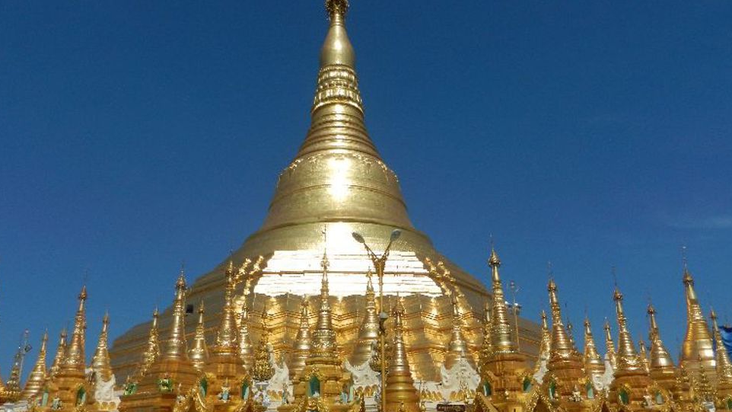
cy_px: 243
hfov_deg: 66.1
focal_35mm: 29
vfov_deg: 40.0
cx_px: 360
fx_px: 563
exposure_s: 1/1250
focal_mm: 4.5
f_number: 7
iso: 160
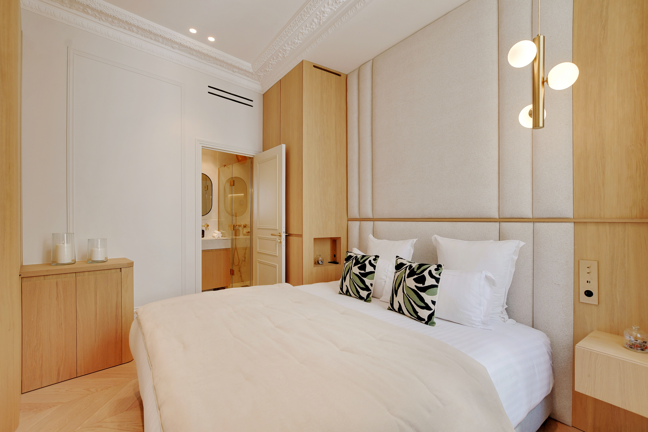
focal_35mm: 15
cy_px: 216
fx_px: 270
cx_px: 324
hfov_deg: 100.4
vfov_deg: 77.3
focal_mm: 10
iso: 200
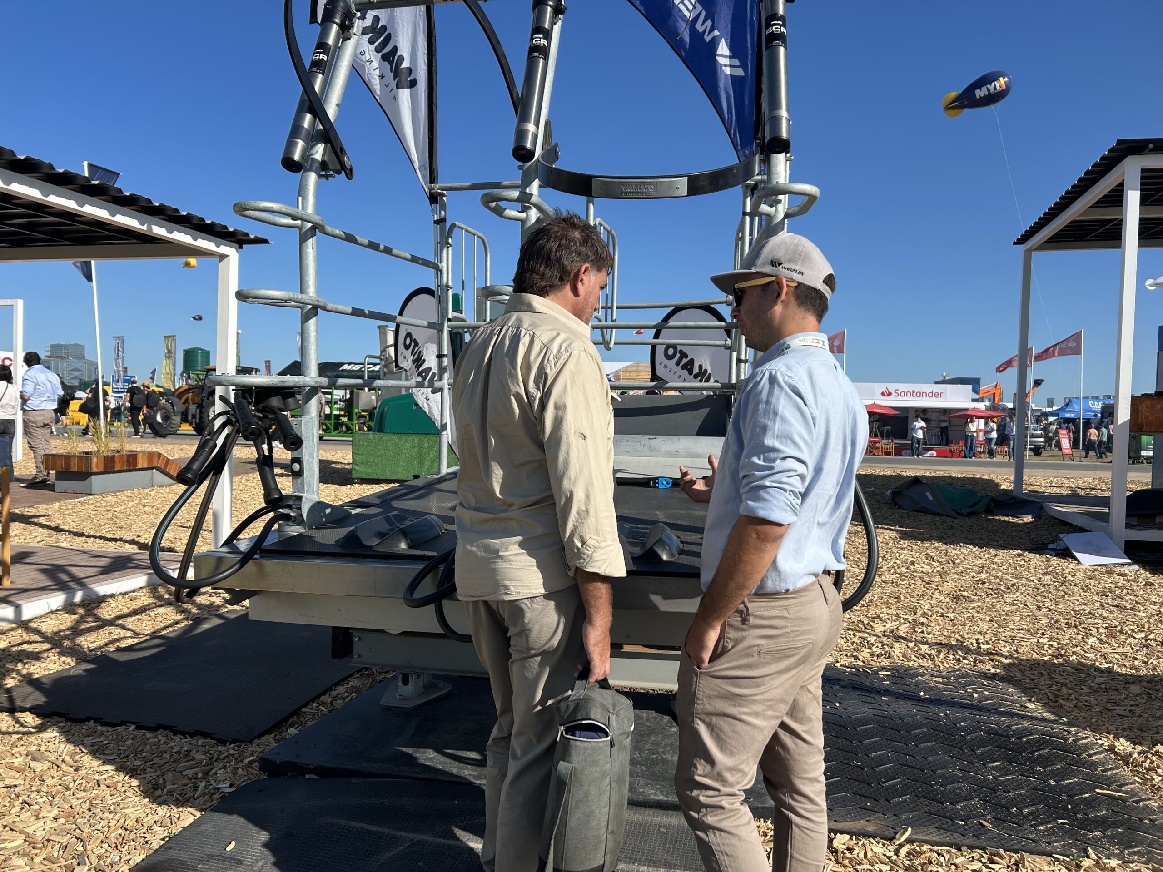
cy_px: 436
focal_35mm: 26
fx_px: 874
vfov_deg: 53.1
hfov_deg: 67.3
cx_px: 582
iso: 50
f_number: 1.5
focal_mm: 5.7
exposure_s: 1/4274
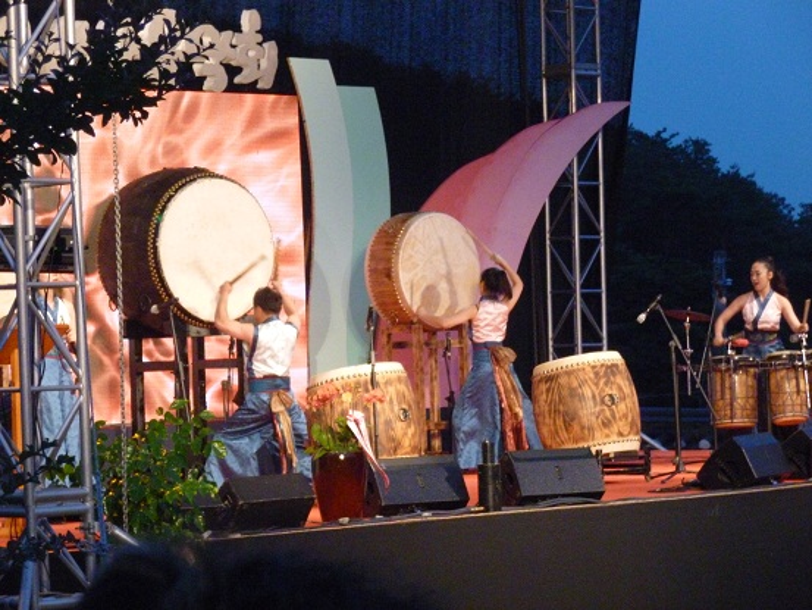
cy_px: 305
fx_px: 3543
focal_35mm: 151
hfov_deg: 13.1
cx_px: 406
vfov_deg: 9.8
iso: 640
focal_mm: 26.9
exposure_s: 1/60
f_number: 5.8
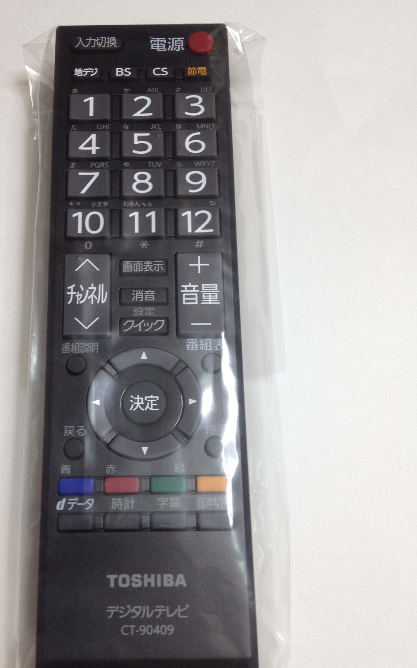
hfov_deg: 31.8
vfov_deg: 49.2
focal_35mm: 40
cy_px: 355
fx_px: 727
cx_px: 151
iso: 50
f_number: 2.4
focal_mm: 4.28
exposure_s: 1/40
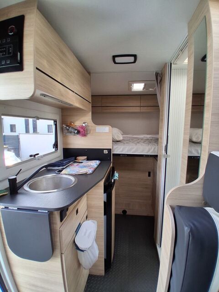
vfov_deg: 91.0
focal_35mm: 17
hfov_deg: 74.7
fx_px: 143
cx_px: 110
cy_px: 146
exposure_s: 1/100
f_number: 2.2
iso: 80
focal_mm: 1.4
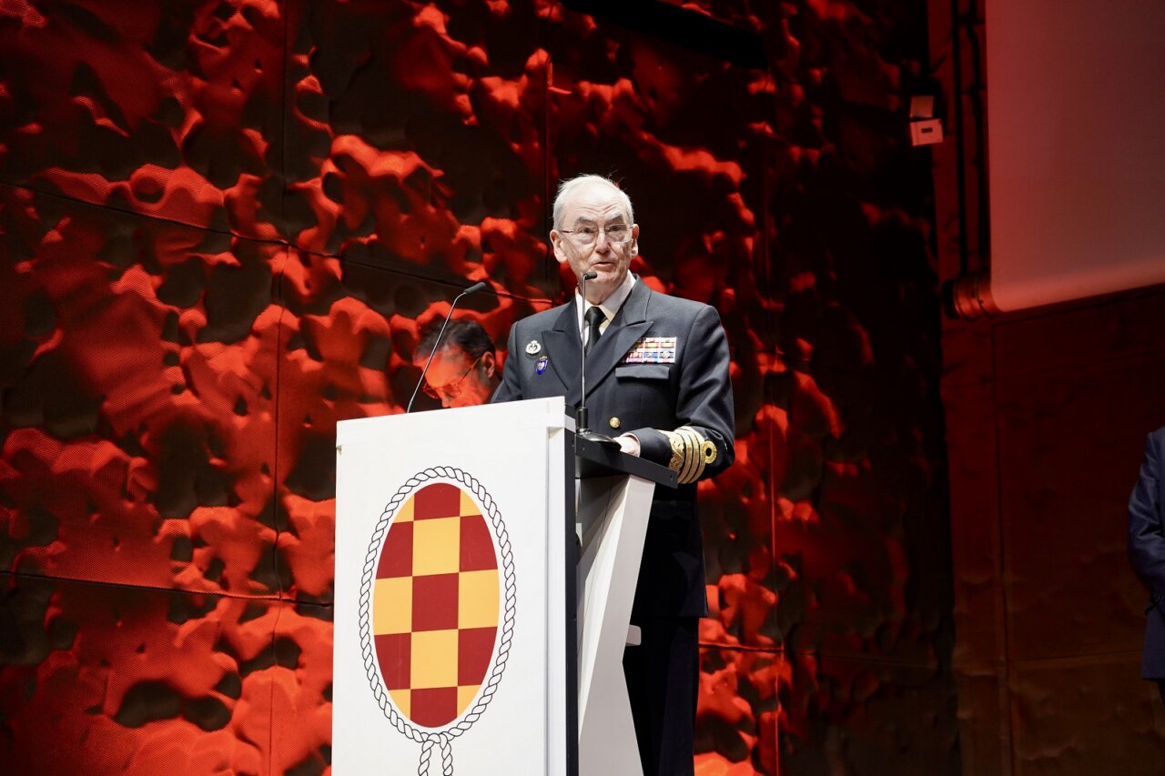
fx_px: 2265
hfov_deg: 28.8
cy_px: 388
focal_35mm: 70
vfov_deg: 19.5
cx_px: 582
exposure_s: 1/160
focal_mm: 70
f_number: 4
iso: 2000
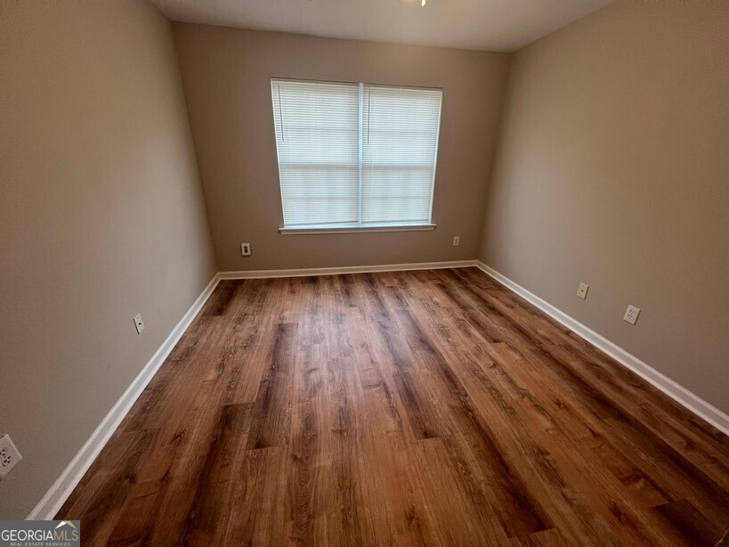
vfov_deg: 89.9
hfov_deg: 106.2
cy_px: 274
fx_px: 274
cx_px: 364
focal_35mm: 13
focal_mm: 1.57
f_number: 1.8
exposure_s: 1/120
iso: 200
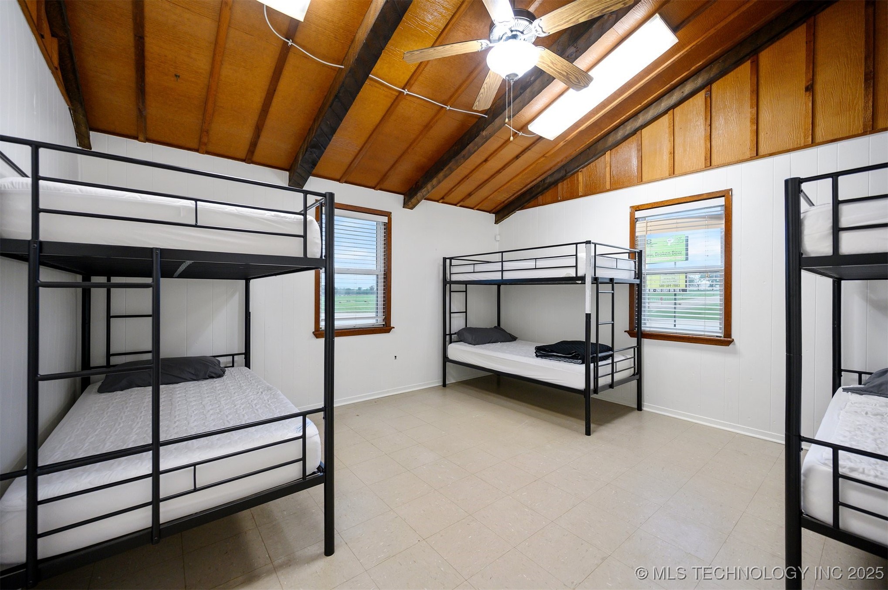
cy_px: 295
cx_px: 444
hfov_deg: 104.3
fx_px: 345
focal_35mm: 14
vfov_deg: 81.1
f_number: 4
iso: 1000
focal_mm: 14
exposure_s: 1/100
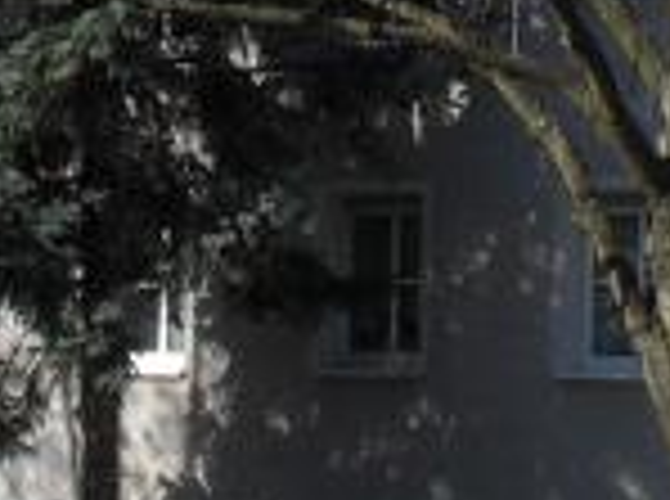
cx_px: 67
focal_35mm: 262
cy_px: -198
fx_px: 5059
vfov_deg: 5.6
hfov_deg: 7.6
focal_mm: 6.3
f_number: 5.6
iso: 64
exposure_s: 1/320
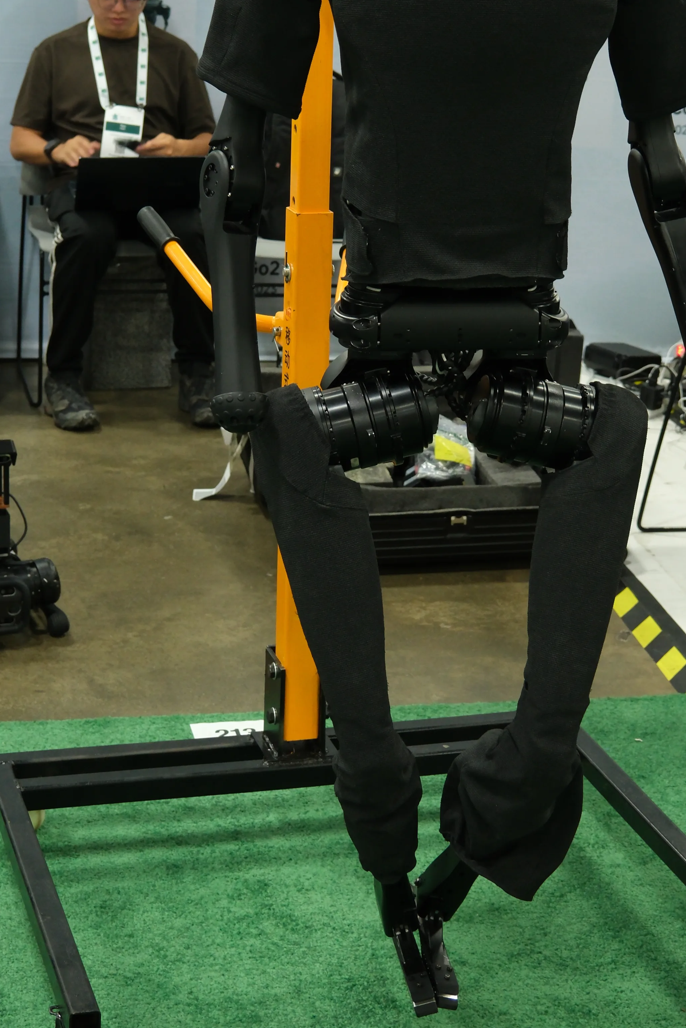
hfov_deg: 17.7
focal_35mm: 77
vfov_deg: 26.2
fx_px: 2201
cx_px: 423
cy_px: 333
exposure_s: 1/45
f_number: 4
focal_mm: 30.8
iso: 1250
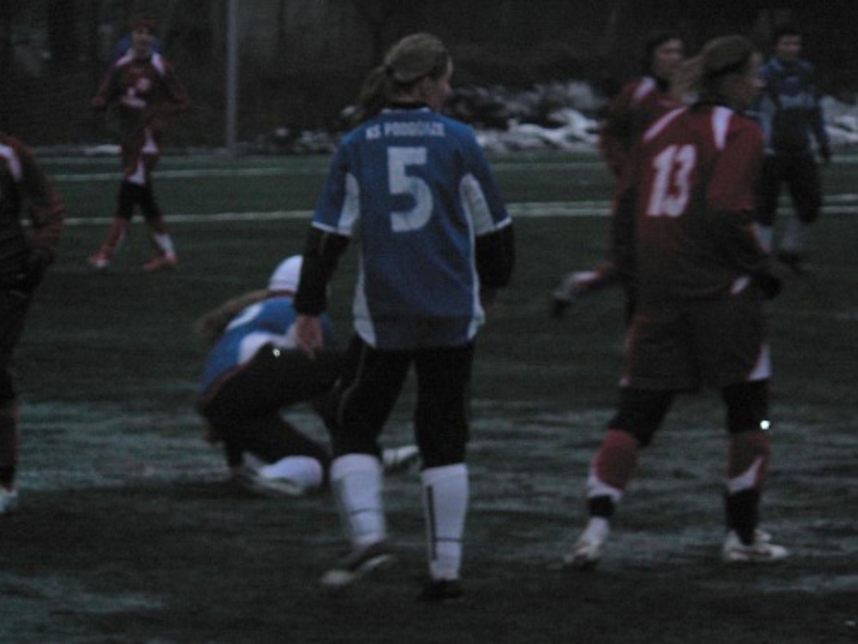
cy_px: 322
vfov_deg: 6.2
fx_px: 5973
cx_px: 429
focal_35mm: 241
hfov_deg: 8.2
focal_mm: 41.3
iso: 400
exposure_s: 1/60
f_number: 3.3
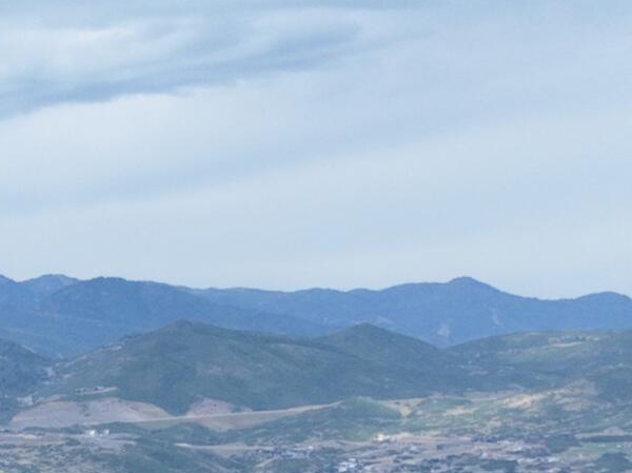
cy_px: 1124
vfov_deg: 10.6
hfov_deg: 13.3
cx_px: -771
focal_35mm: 120
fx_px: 2189
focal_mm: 12.29
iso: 100
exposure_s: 1/1250
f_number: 2.8
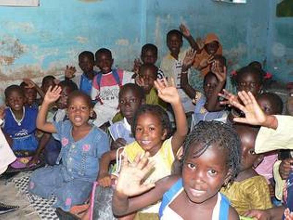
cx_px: 146
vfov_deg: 39.7
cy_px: 110
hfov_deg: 51.4
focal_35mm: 36
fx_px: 305
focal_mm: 6
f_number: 2.8
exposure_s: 1/60
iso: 150
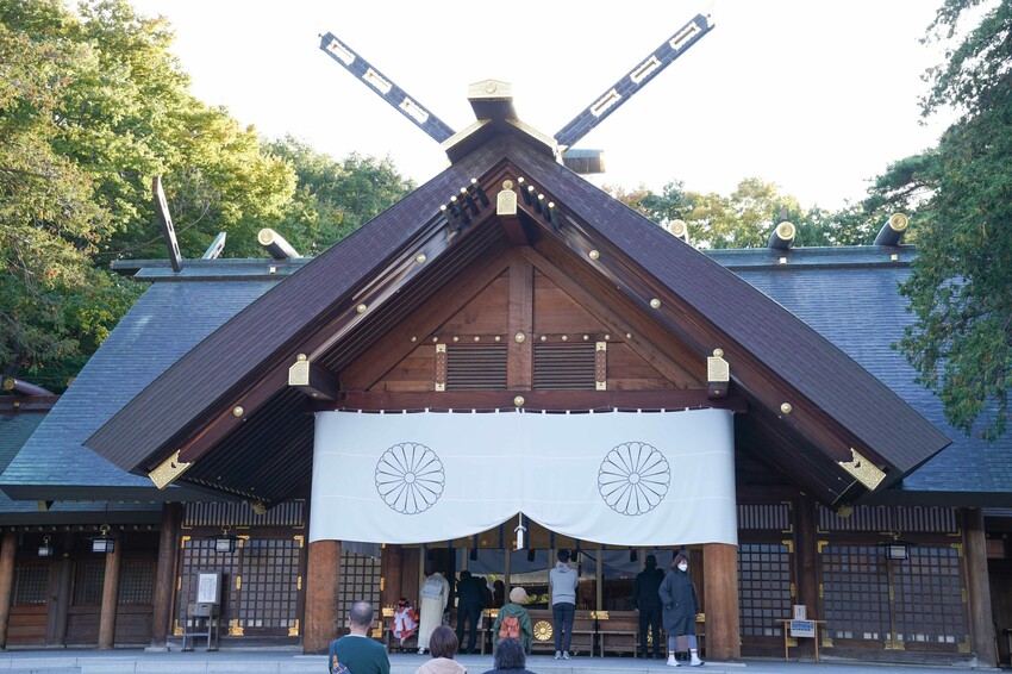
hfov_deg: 40.4
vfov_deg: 27.5
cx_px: 506
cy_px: 337
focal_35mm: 49
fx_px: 1377
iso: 125
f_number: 6.3
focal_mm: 49
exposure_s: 1/50
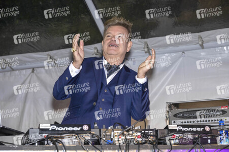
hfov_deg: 29.3
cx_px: 114
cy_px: 76
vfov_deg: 19.7
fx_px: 439
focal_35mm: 69
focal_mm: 69
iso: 800
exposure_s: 1/200
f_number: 5.6
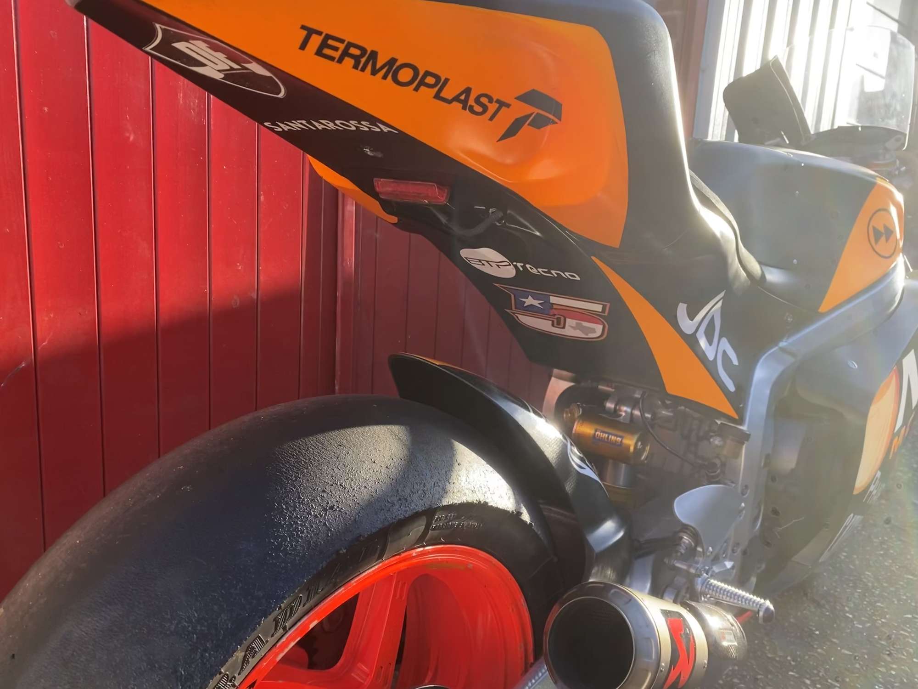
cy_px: 344
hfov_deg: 67.3
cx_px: 459
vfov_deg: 53.1
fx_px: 690
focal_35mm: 26
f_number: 1.8
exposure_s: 1/184
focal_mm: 4.25
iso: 32
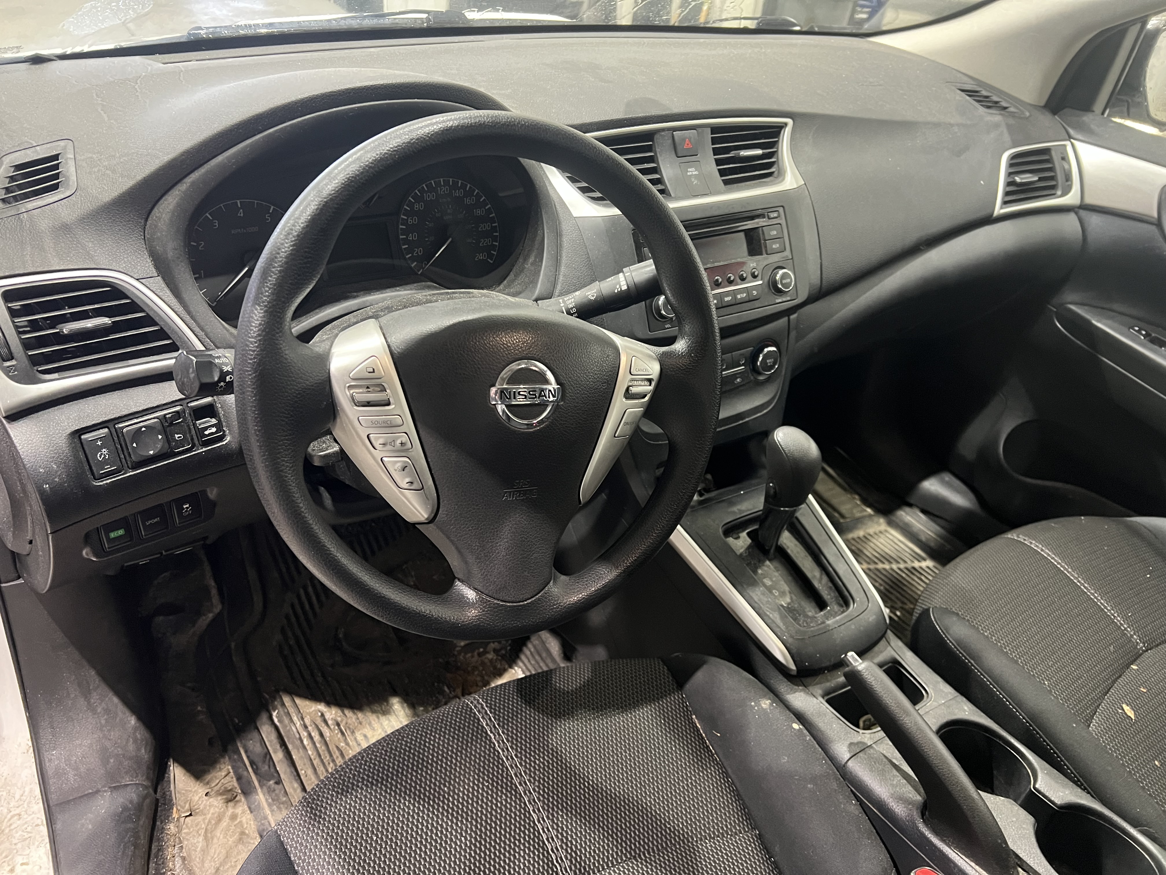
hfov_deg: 67.3
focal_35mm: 26
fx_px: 876
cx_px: 583
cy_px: 438
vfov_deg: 53.1
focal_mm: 5.7
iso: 500
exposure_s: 1/40
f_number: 1.5
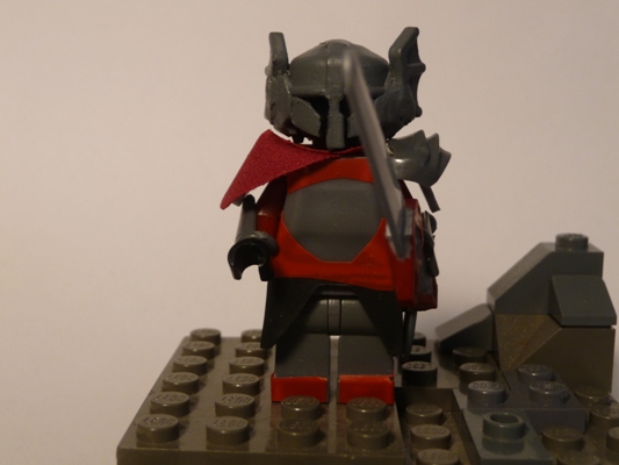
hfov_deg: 38.2
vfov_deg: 29.1
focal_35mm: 50
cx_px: 310
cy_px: 232
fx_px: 894
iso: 160
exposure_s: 1/40
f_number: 4.2
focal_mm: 8.5
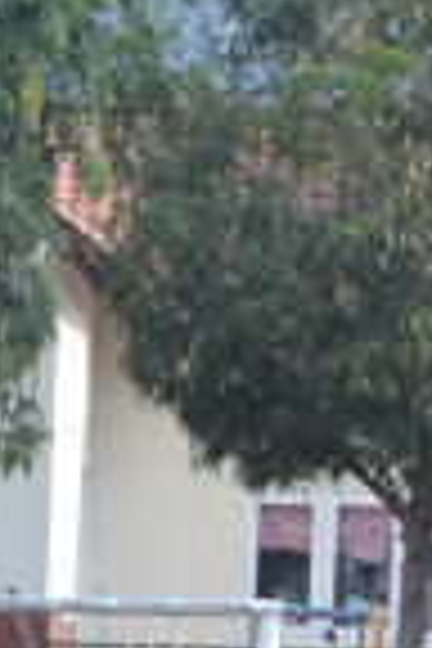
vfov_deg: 5.6
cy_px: 857
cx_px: -722
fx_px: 6637
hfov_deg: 3.7
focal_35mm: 369
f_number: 11
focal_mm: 45
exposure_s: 1/800
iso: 2500
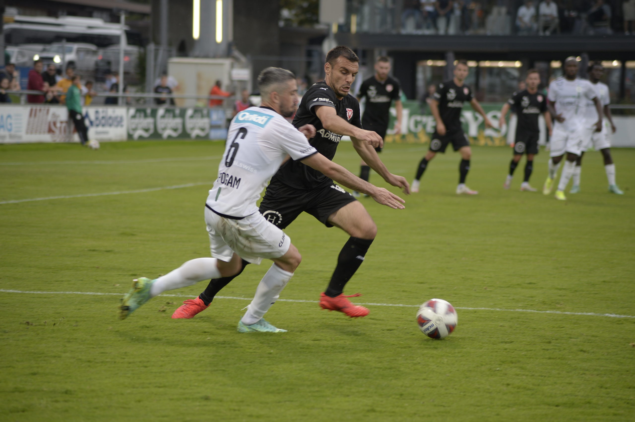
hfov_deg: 11.4
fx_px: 3172
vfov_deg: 7.6
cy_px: 211
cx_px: 318
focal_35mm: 180
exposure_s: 1/200
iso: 500
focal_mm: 180
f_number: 4.5
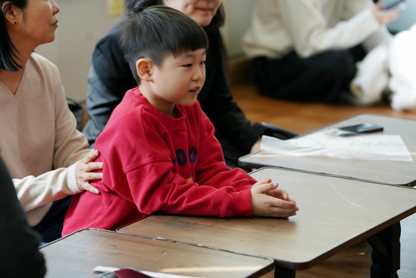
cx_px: 208
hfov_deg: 14.1
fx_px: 1687
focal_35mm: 146
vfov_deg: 9.4
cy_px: 139
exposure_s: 1/160
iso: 400
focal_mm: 146
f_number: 4
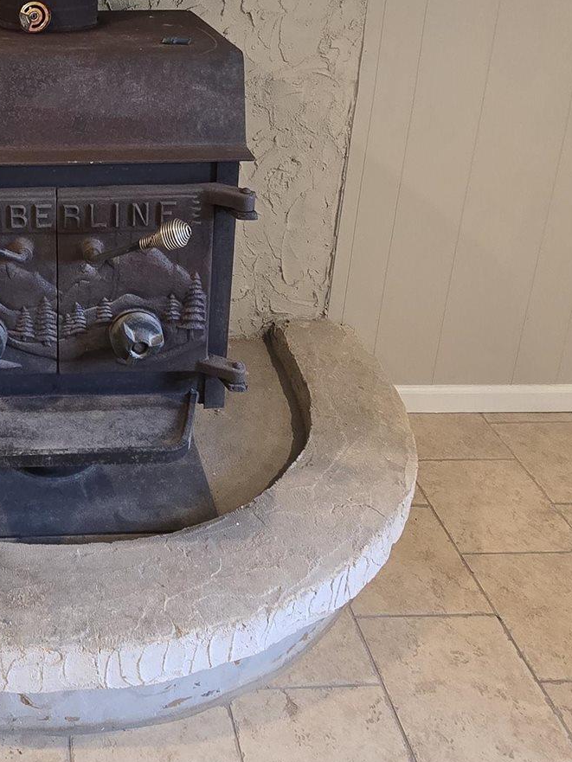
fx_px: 749
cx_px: 42
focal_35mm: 34
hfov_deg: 38.5
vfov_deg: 50.2
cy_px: 136
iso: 250
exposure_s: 1/60
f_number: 2.2
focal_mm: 2.2
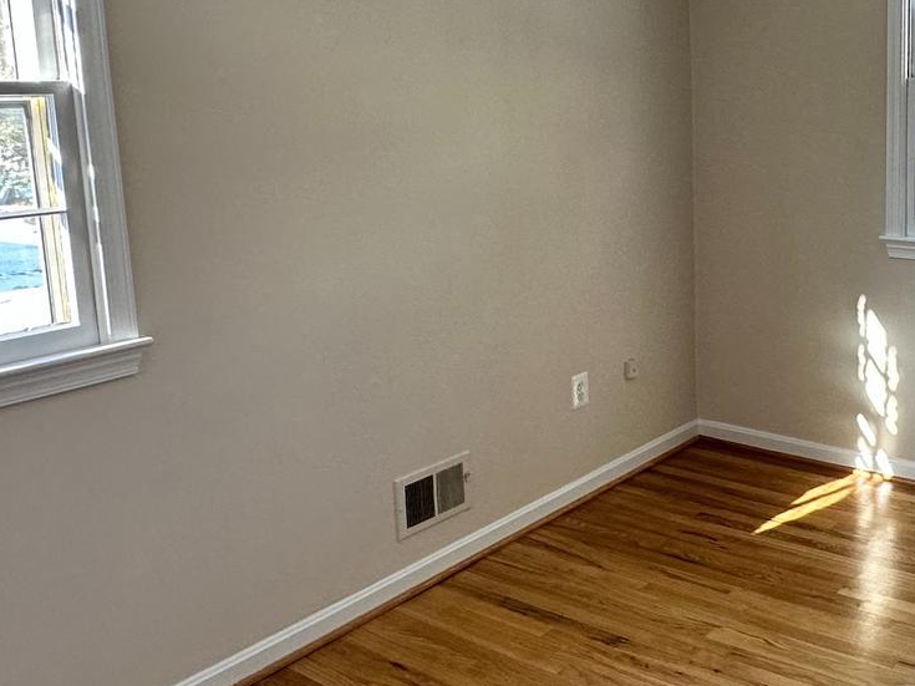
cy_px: 234
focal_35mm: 39
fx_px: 1031
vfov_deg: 36.5
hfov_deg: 44.8
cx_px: 769
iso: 160
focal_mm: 2.22
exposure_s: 1/120
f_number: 2.2
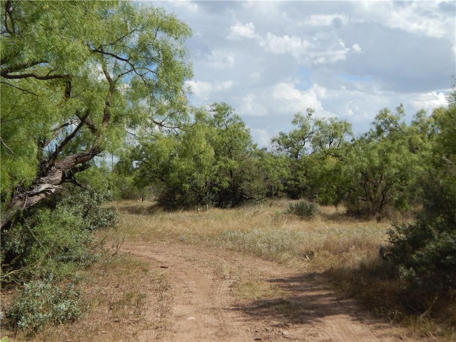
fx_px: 645
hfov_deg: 38.9
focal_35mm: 49
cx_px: 228
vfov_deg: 29.7
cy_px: 171
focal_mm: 8.6
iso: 125
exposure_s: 1/1500
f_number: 3.7
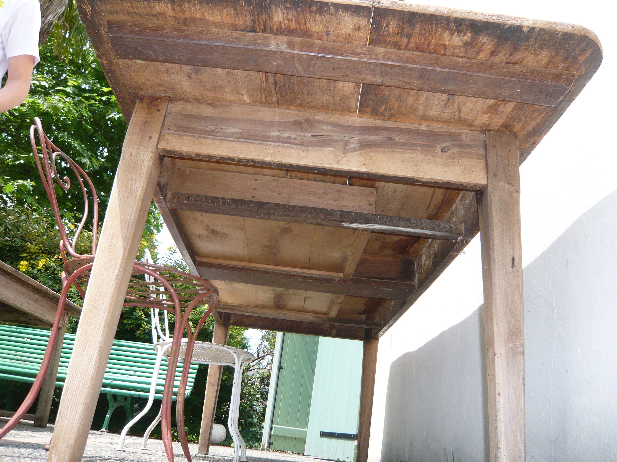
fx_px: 499
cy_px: 231
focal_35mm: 28
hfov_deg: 63.4
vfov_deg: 49.7
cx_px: 308
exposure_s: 1/500
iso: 100
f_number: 2.8
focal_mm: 4.6
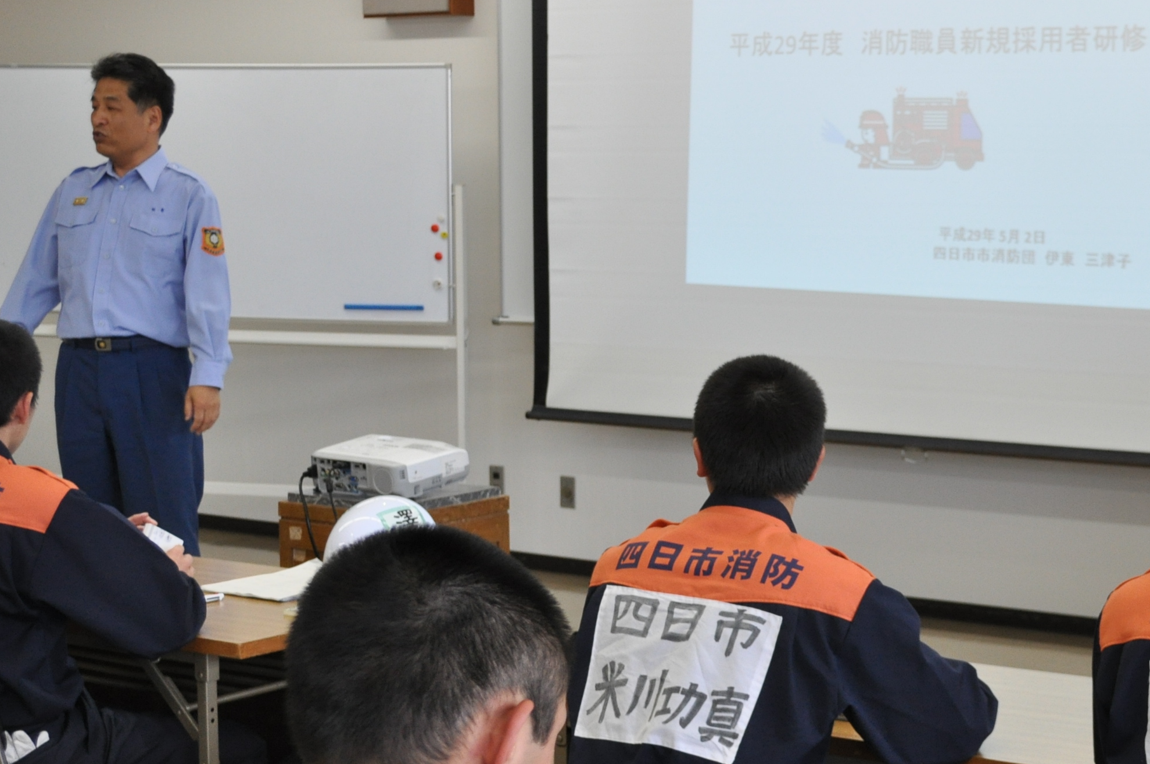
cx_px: 854
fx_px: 2488
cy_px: 414
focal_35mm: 78
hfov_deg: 25.7
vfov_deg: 17.4
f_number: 5.6
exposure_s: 1/200
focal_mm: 32
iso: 800
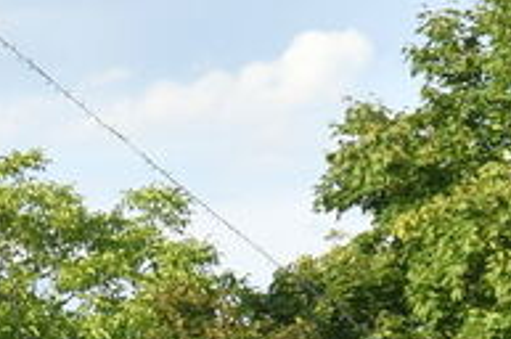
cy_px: 1036
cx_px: -765
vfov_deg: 2.9
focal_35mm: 467
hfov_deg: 4.3
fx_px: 6618
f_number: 8
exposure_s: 1/250
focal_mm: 50
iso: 500
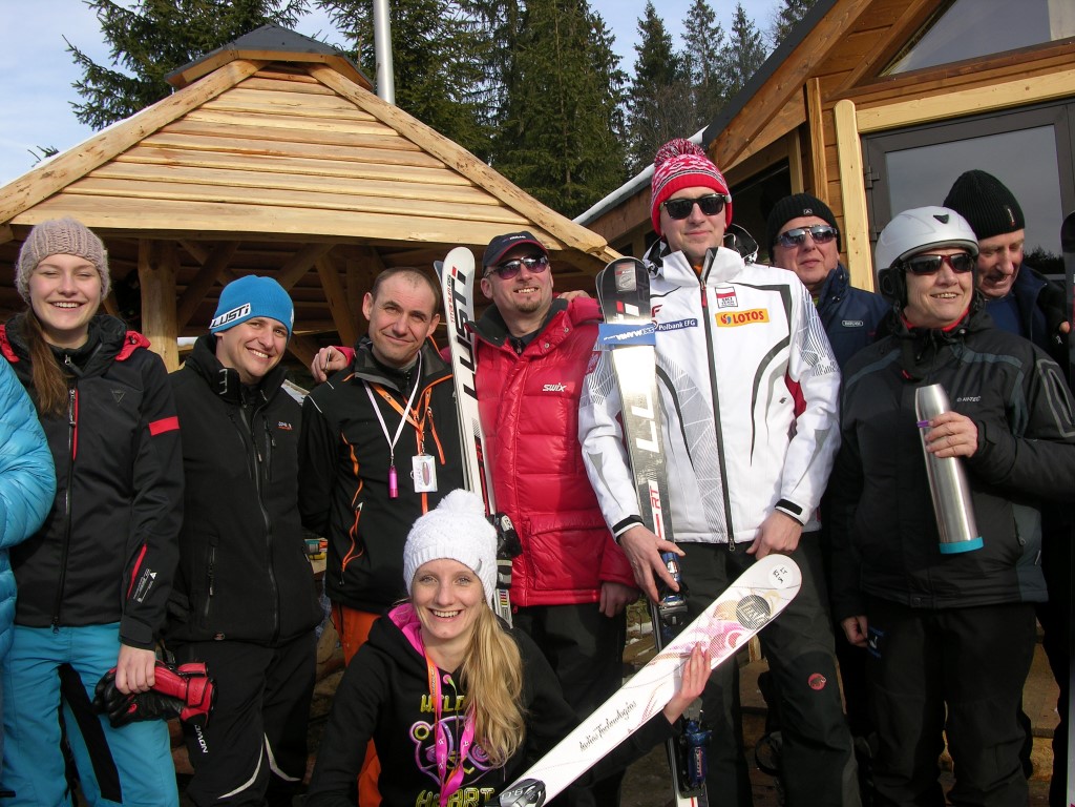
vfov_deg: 40.7
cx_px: 538
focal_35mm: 35
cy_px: 404
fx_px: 1087
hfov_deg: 52.6
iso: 50
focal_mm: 8.9
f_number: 5
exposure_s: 1/171
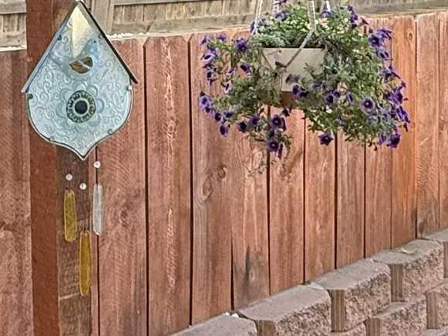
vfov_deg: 19.5
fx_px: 958
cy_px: 26
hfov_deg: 26.1
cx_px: 130
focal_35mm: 74
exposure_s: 1/99
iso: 125
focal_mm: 2.22
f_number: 2.2
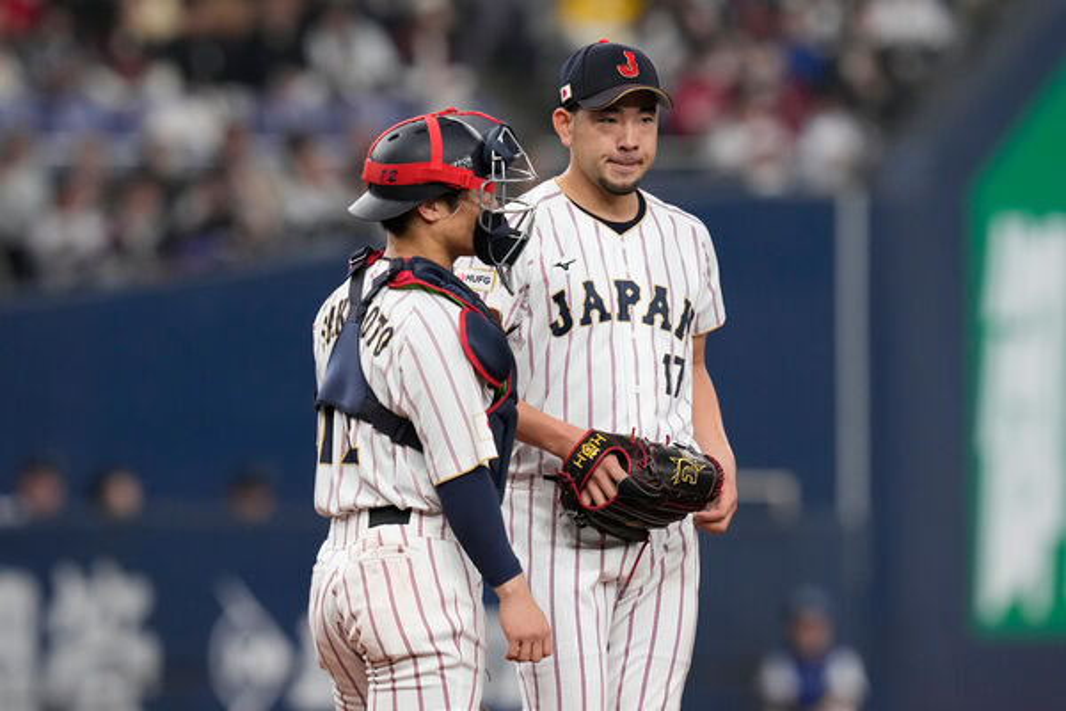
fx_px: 17765
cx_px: 533
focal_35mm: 600
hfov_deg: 3.4
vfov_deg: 2.3
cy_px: 356
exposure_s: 1/1000
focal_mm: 400
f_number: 4
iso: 3200
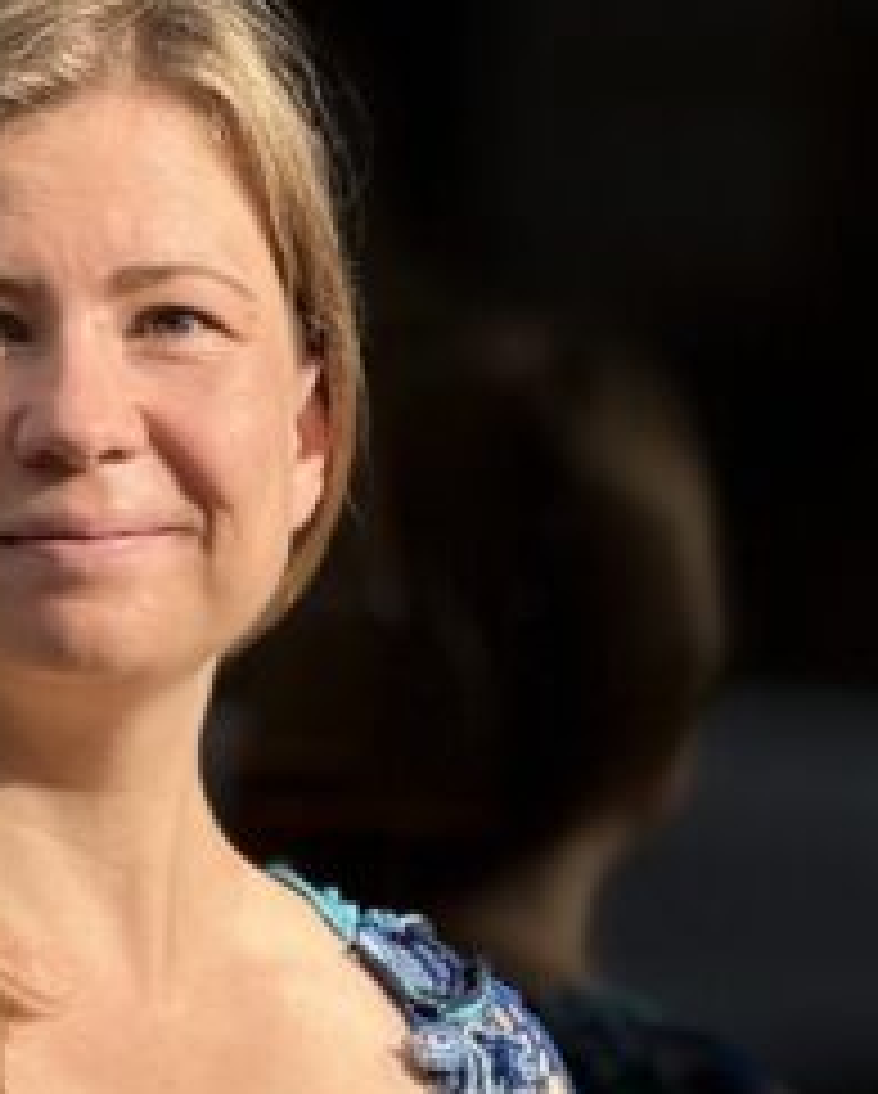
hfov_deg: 4.0
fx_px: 12482
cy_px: 1621
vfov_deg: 5.0
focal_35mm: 385
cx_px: -41
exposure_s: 1/605
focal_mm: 15.66
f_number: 2.8
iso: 50
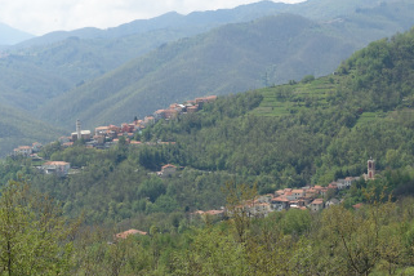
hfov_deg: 18.7
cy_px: 108
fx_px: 1253
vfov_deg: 12.6
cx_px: 282
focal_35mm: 109
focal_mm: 25.7
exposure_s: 1/500
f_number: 5.6
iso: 125
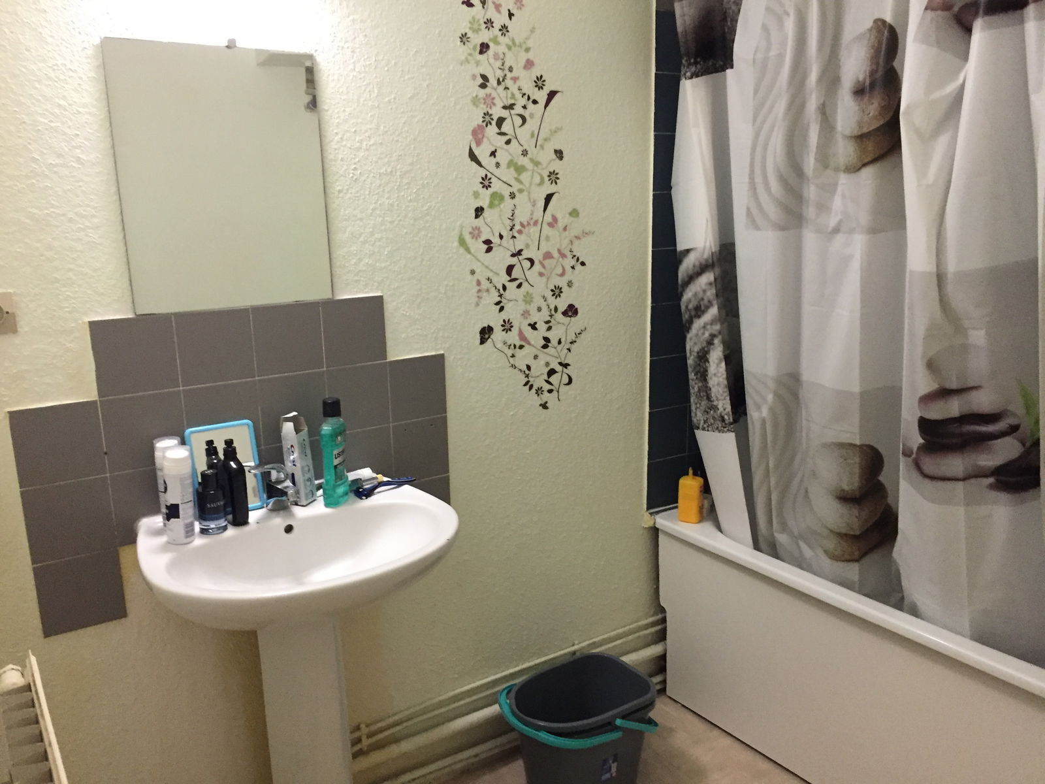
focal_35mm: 29
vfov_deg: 48.2
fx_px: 875
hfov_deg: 61.7
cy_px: 392
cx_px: 522
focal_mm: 4.15
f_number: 2.2
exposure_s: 1/33
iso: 320
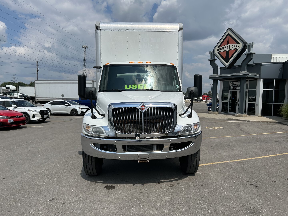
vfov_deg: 53.1
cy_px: 108
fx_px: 216
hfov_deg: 67.3
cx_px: 144
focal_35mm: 26
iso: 50
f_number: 1.5
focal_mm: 5.7
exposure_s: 1/9434
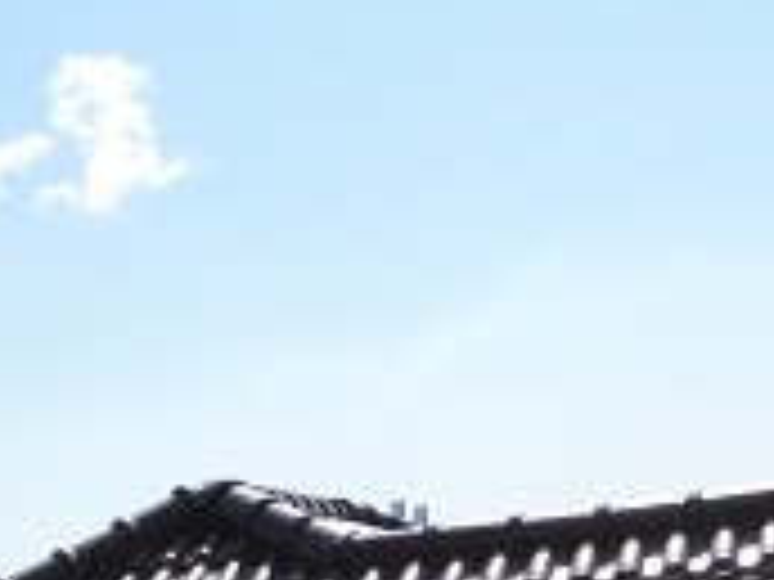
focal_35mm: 87
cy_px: 989
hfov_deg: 20.5
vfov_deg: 15.1
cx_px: -248
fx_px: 1945
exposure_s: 1/640
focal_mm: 4.3
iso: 160
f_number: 4.5
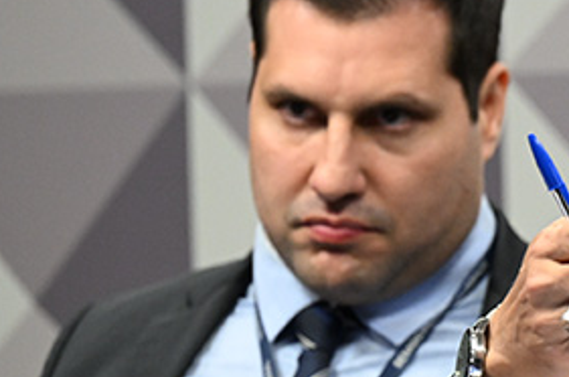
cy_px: 272
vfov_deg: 2.9
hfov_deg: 4.3
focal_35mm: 474
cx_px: 857
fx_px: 7475
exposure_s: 1/160
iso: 2500
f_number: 4
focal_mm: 155
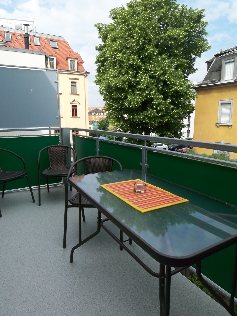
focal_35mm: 23
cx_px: 118
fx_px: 210
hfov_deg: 58.9
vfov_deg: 73.9
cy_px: 158
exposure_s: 1/160
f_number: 5.6
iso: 50
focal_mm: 3.8
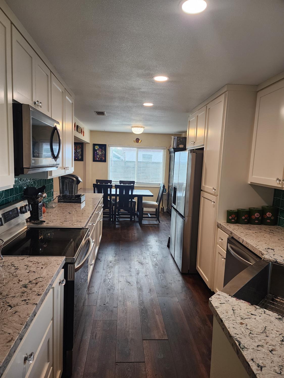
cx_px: 142
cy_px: 189
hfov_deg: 58.9
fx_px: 252
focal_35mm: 23
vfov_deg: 73.9
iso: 100
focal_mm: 6.4
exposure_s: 1/120
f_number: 1.8
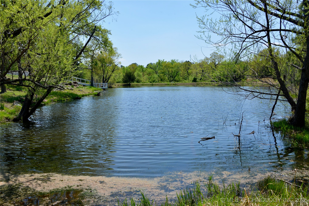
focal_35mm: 32
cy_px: 103
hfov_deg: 58.7
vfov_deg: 41.1
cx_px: 154
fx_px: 275
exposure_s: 1/500
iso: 320
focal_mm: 32
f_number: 11
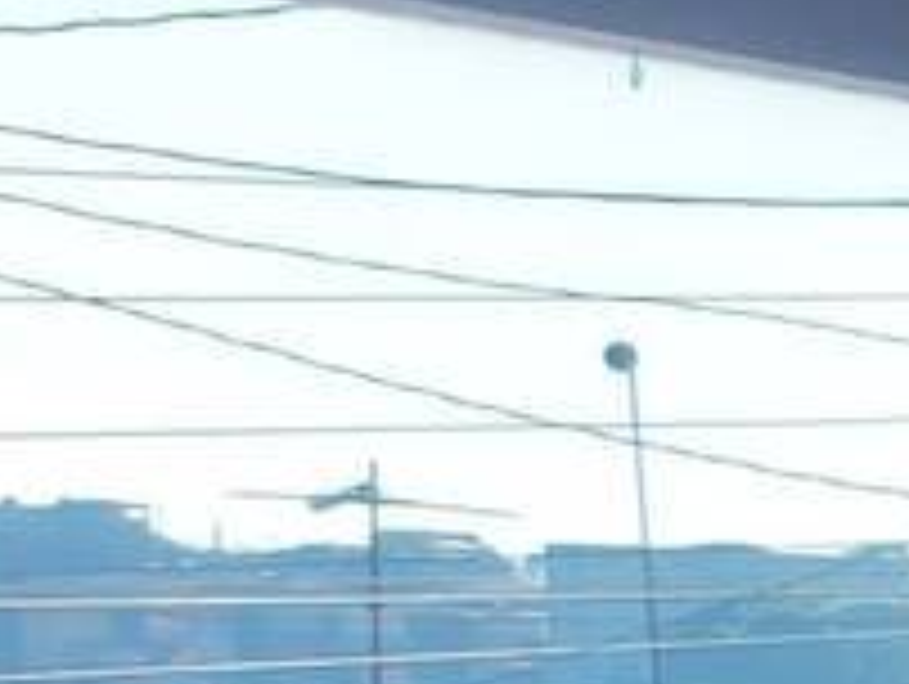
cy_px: 1242
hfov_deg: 8.7
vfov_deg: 8.4
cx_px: 3051
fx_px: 4496
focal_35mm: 171
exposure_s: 1/171
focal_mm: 5.23
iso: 32
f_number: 1.8
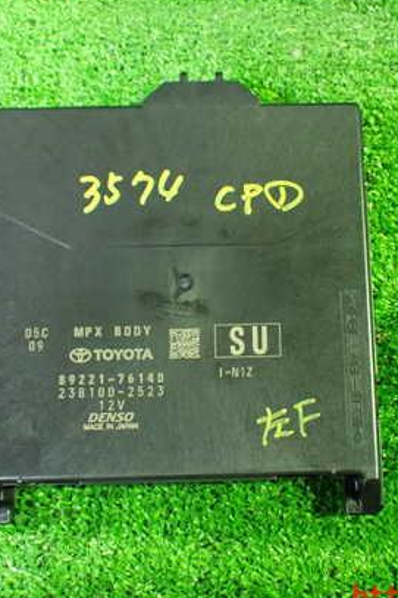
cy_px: 287
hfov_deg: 29.1
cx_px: 244
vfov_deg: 42.7
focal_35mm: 46
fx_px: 763
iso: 1250
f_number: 2.3
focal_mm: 5.4
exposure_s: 1/30
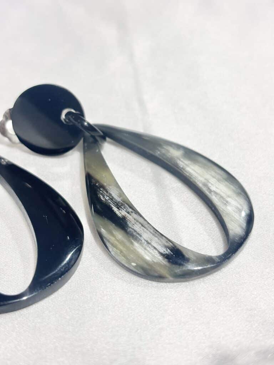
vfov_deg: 36.8
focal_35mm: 52
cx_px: 137
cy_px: 182
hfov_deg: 28.0
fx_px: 549
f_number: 1.6
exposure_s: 1/223
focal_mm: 5.96
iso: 32
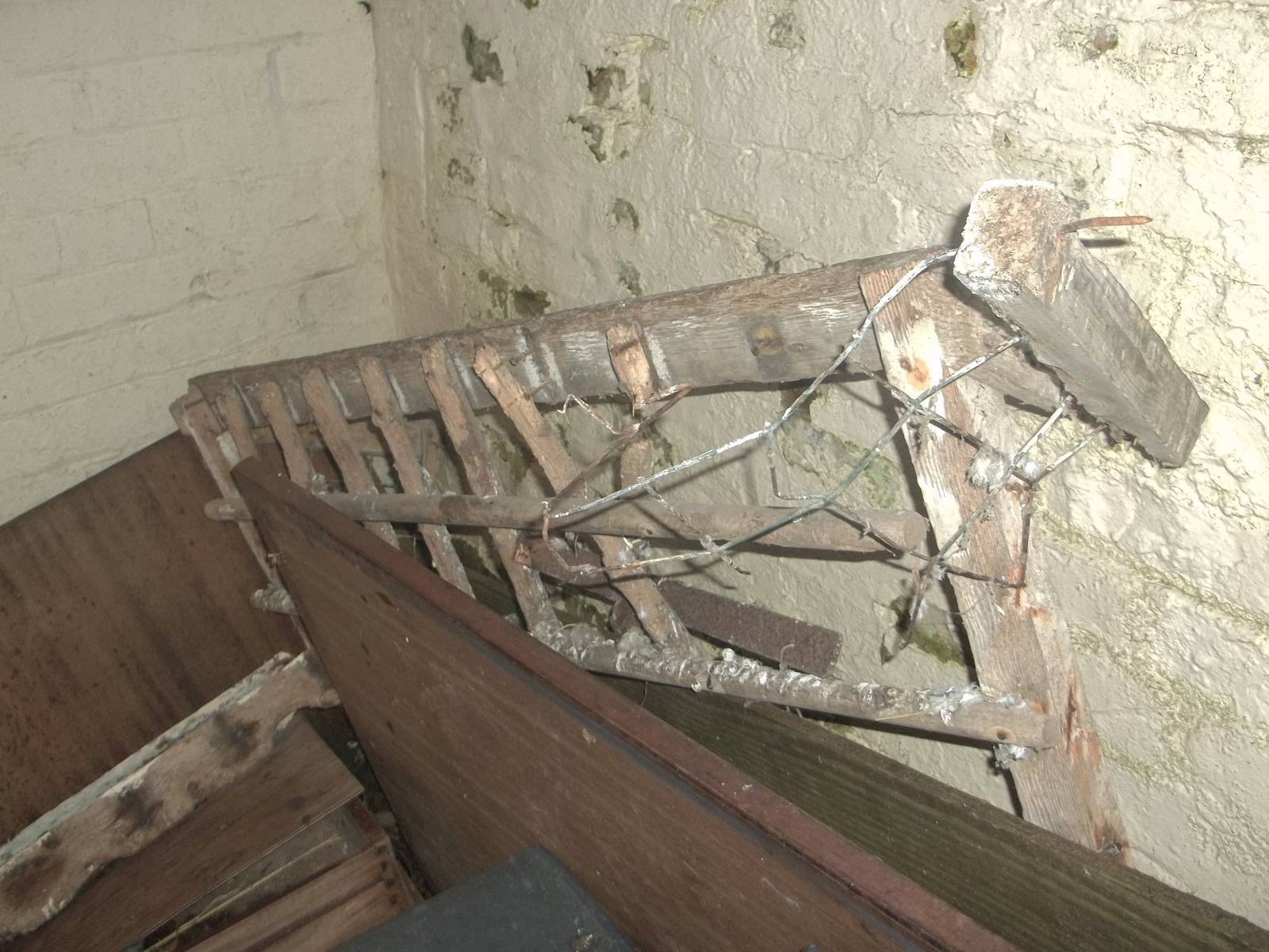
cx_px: 634
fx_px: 1210
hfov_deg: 55.4
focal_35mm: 33
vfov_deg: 42.9
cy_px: 476
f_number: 3.3
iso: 160
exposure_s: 1/30
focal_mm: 5.9
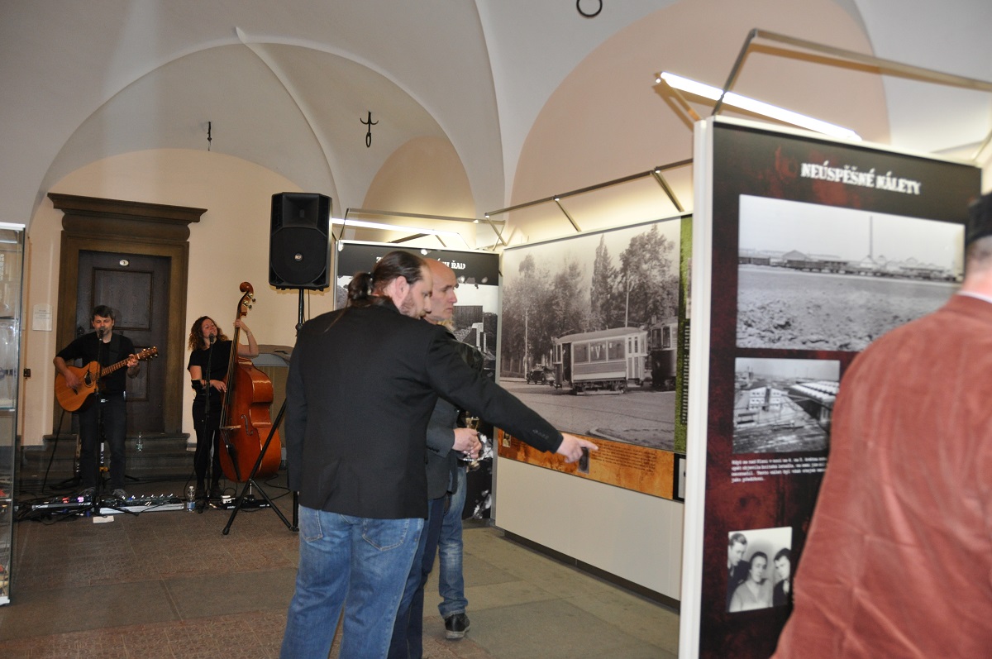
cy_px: 330
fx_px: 826
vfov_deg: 43.5
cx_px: 496
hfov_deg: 62.0
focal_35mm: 30
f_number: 3.5
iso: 800
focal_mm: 20
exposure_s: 1/60
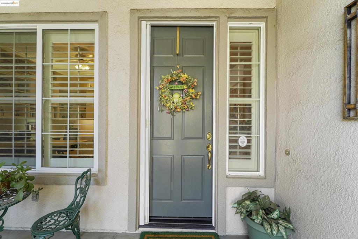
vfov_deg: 81.2
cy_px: 120
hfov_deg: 104.2
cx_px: 179
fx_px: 139
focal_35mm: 14
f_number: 8
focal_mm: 14
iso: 100
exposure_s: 1/3
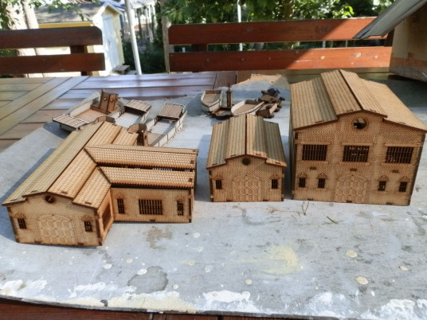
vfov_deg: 49.7
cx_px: 214
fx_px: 345
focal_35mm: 28
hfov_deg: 63.4
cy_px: 160
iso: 400
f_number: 3.1
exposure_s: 1/800
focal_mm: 5
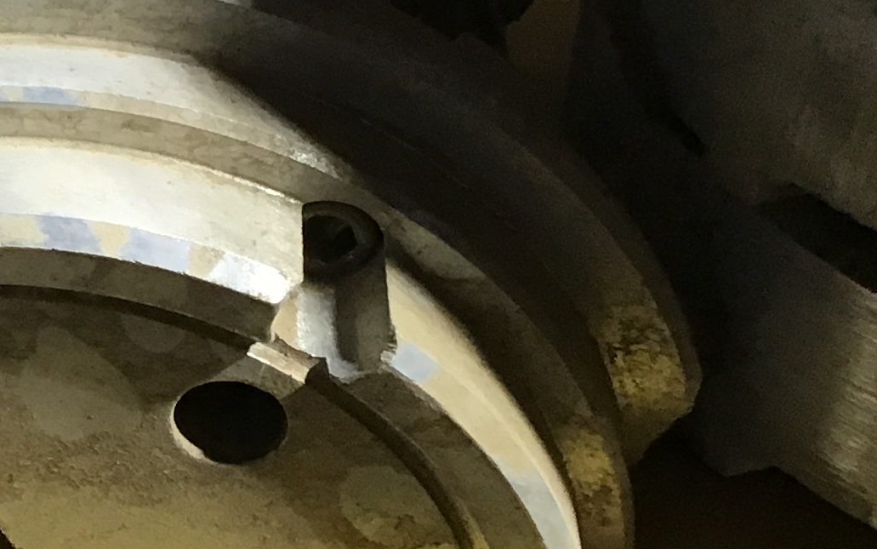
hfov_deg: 18.5
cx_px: -285
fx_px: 2486
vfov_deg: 12.4
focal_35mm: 104
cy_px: -24
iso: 50
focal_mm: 3.3
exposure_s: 1/30
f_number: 2.4
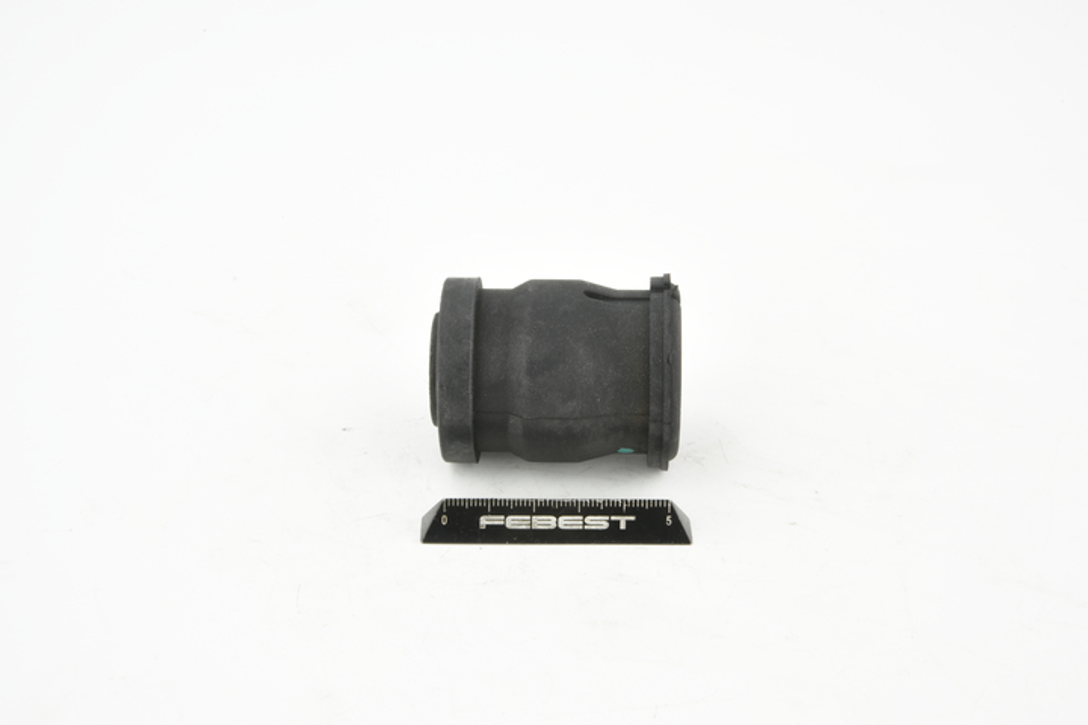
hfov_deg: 33.4
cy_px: 362
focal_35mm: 60
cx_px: 544
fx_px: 1813
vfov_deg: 22.6
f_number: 32
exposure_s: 1/2.5
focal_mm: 60
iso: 100
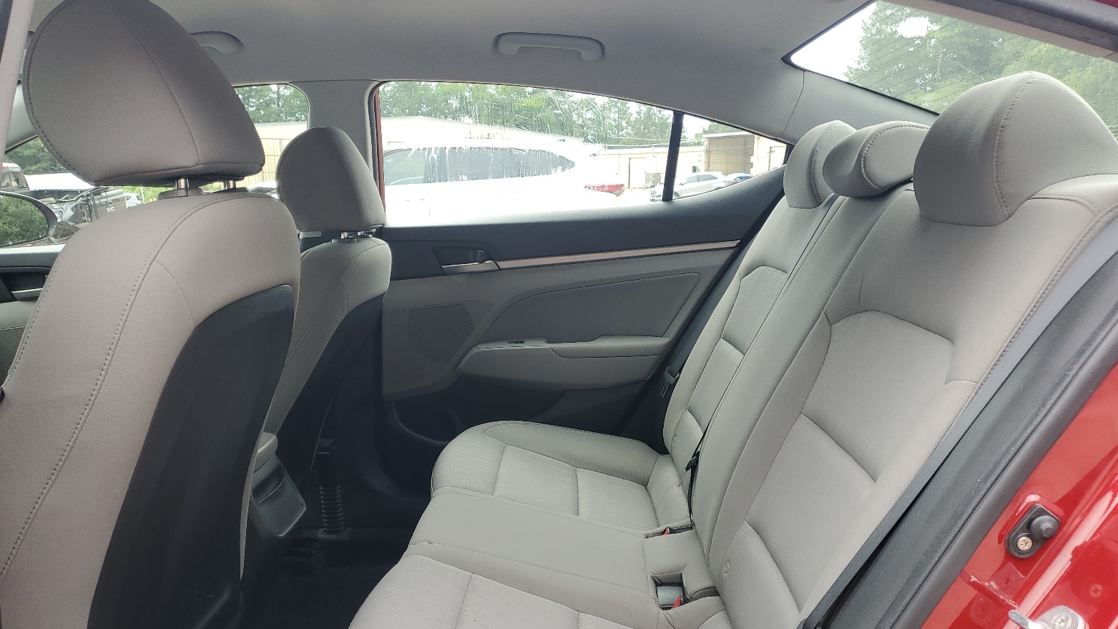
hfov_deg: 66.1
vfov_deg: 39.9
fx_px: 860
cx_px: 562
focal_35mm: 29
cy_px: 390
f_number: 1.5
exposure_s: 1/303
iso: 50
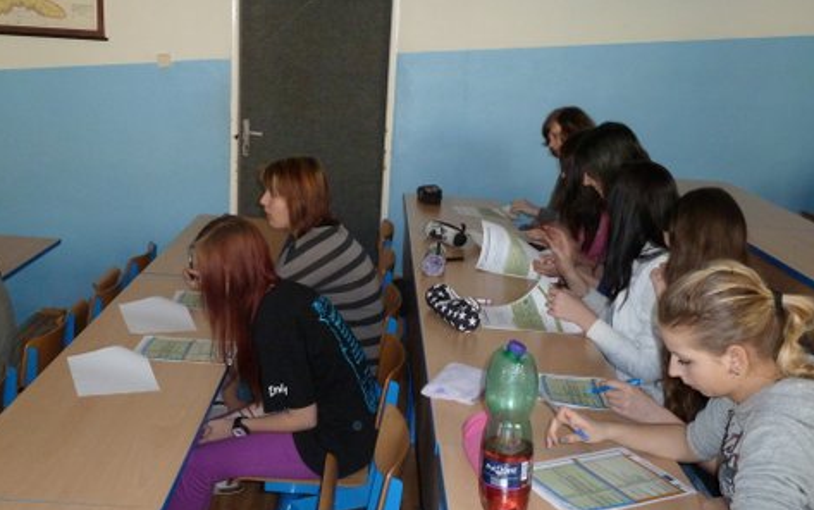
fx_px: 954
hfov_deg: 46.2
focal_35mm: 43
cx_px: 403
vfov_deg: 29.8
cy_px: 303
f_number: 5
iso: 400
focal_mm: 6.5
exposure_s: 1/60
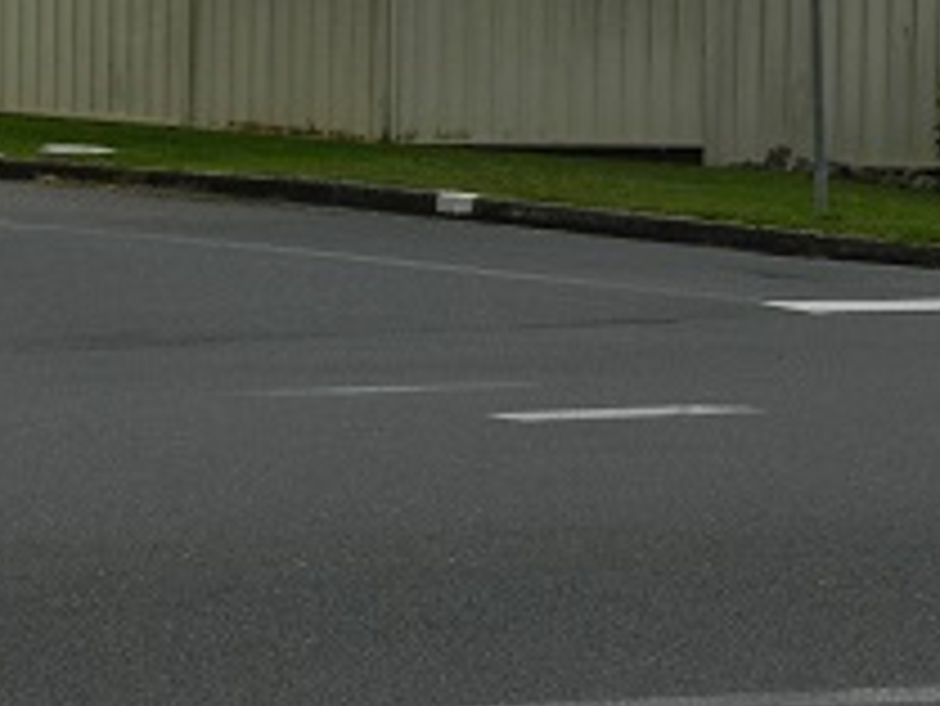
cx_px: 378
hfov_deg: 13.7
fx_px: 3913
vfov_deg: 10.2
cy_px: -81
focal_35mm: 144
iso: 80
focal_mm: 8.4
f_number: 3.6
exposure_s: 1/250
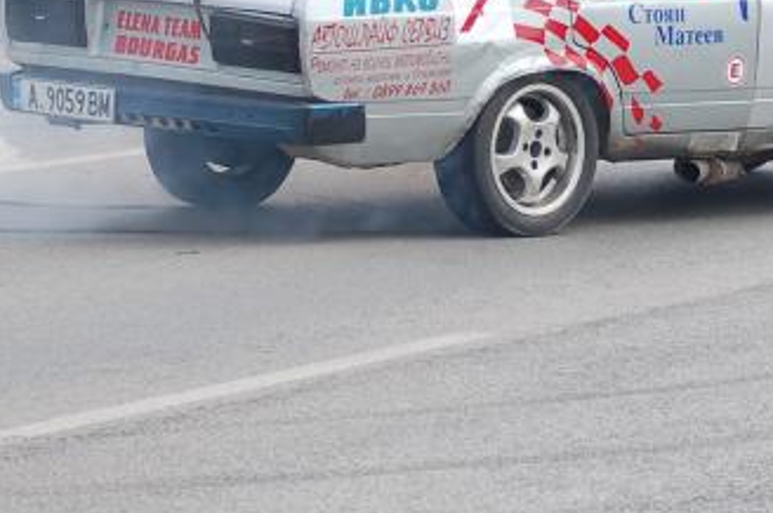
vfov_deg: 5.3
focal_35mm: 258
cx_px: 577
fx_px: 5525
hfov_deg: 8.0
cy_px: -60
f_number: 4
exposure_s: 1/1000
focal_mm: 55
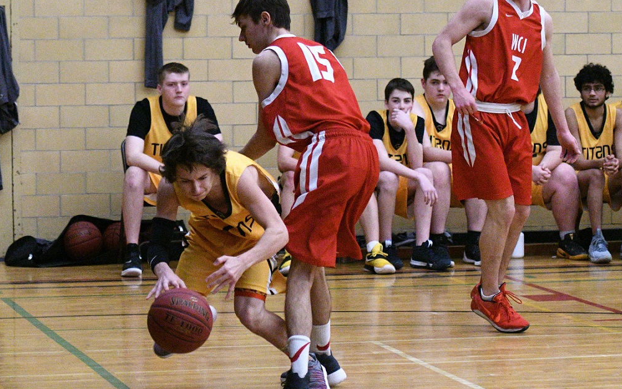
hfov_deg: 19.3
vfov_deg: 12.1
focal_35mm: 108
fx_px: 1831
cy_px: 188
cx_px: 311
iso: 11400
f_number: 2.8
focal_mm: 70
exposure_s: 1/1000
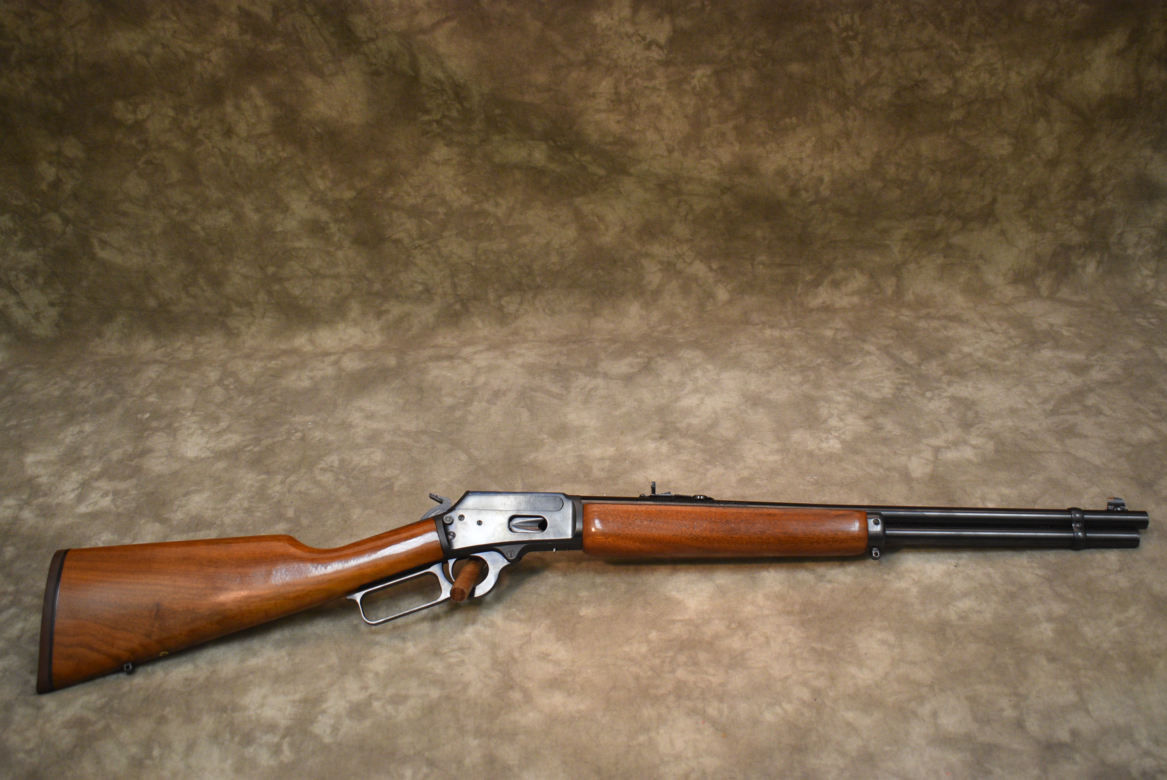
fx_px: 1217
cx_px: 584
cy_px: 390
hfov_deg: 51.2
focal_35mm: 38
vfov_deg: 35.6
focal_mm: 25
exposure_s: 1/125
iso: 1100
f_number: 4
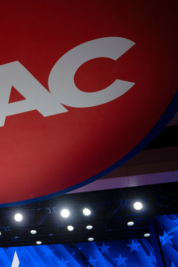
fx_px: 349
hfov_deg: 24.9
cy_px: 154
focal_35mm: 47
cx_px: -52
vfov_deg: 41.8
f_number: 2.8
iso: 1000
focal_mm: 24
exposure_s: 1/400
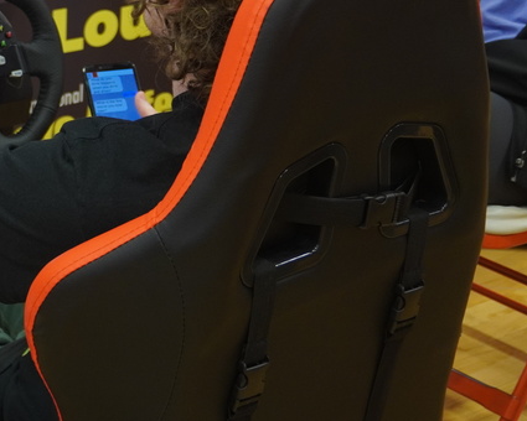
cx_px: -41
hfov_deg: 19.4
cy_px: 46
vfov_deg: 16.0
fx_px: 1482
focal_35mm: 95
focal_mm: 28
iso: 800
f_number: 4.5
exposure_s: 1/50
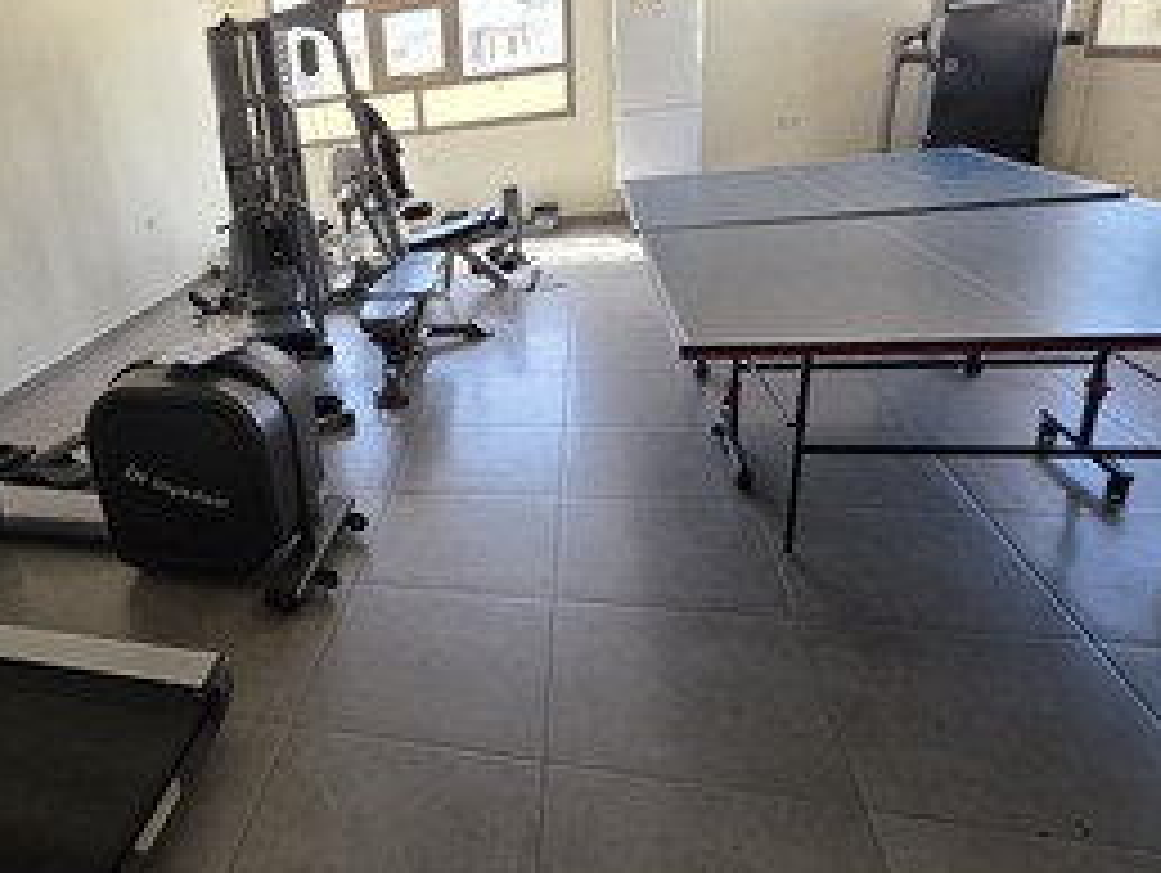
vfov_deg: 58.6
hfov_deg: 69.0
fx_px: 772
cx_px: 290
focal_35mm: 23
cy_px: 358
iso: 25
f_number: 1.9
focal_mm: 2.2
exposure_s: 1/100
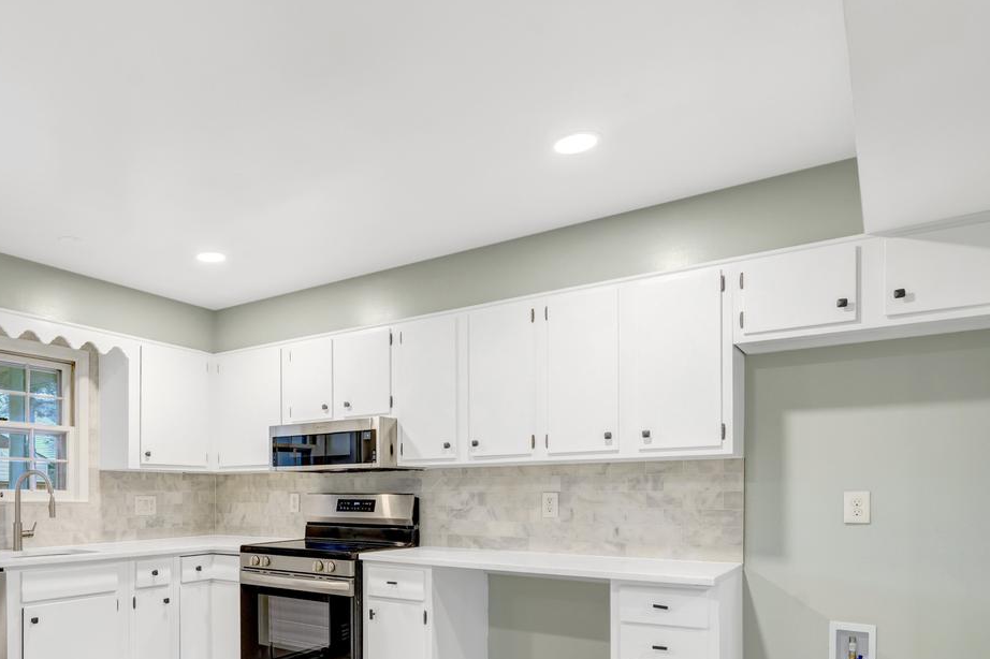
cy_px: 477
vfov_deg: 49.6
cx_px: 294
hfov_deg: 68.5
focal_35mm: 25
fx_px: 687
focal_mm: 16
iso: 1250
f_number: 8
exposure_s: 1/30
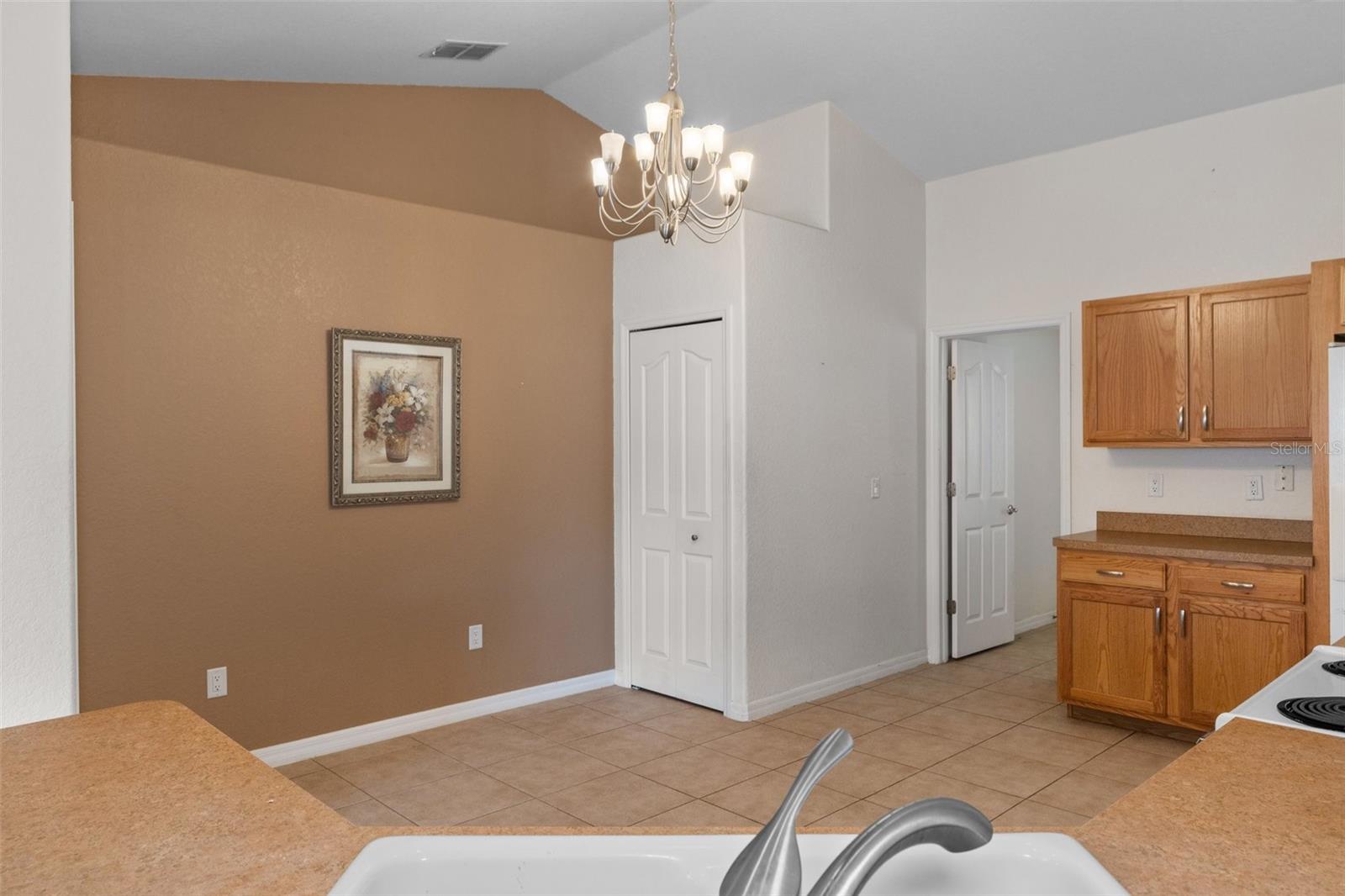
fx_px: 840
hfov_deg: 77.3
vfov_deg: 56.1
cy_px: 448
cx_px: 672
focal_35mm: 22
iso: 250
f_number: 8
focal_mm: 15
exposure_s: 1.5
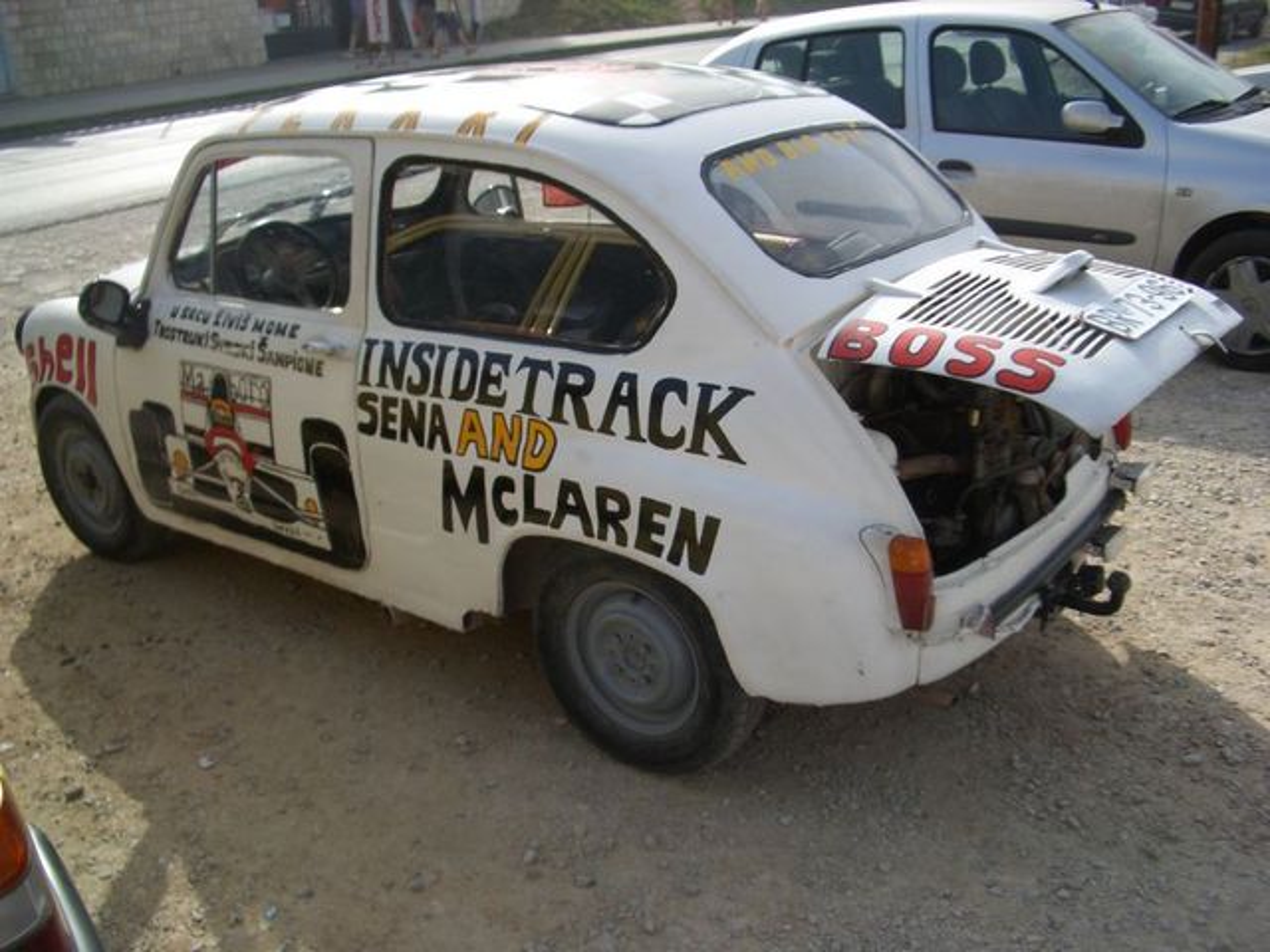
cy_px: 476
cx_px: 635
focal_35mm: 35
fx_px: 1284
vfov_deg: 40.7
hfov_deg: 52.6
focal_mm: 5.8
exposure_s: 1/400
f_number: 4.3
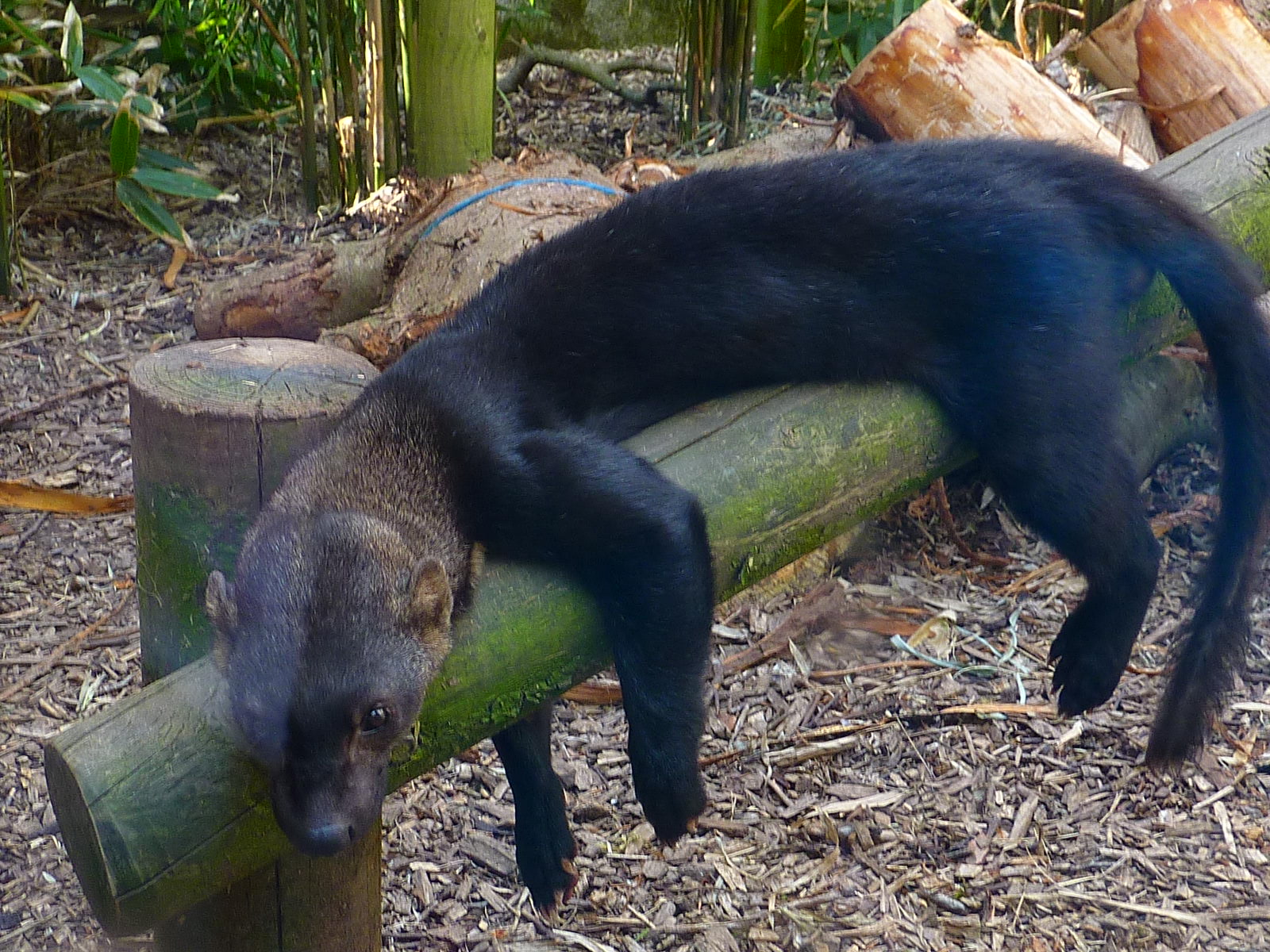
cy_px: 476
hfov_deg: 34.9
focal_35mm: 55
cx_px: 635
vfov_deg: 26.6
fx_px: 2018
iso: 100
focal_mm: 5
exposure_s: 1/30
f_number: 3.4
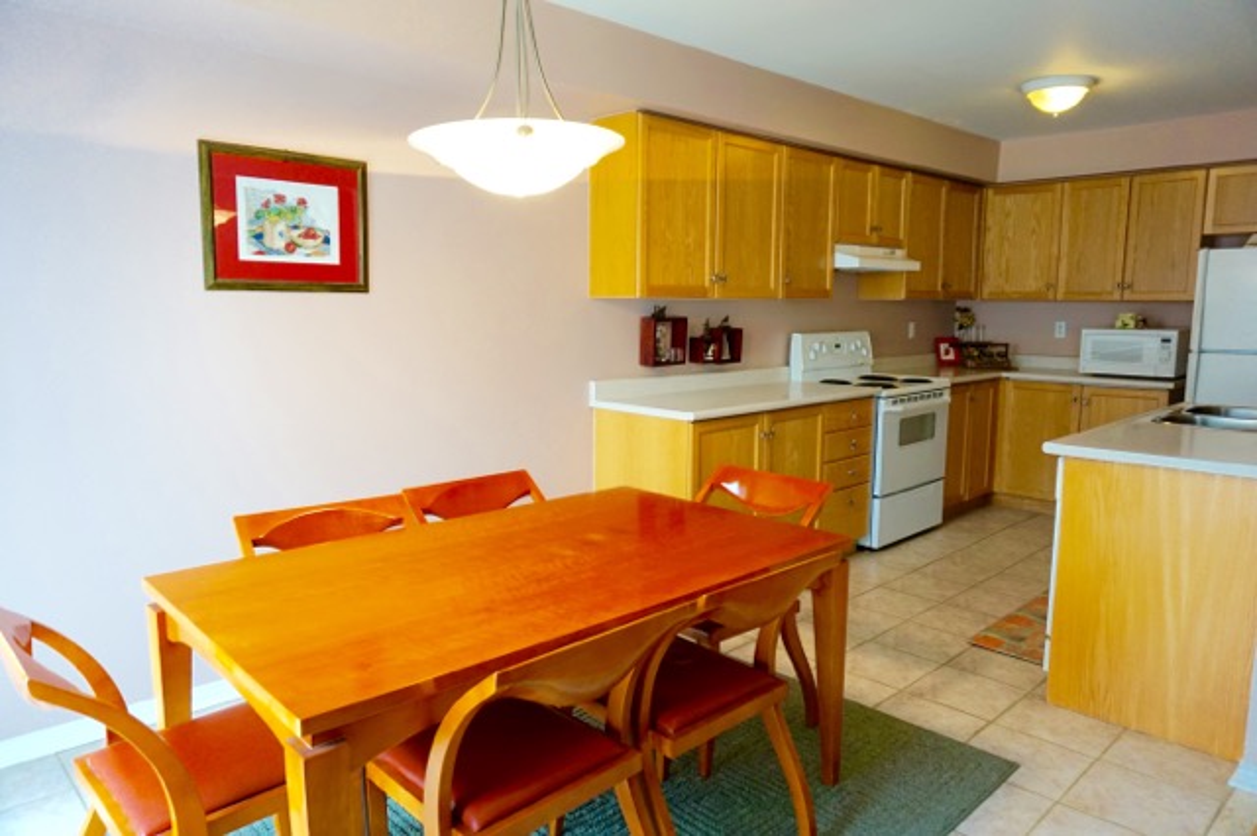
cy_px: 418
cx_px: 628
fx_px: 838
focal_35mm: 24
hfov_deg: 73.8
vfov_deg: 53.1
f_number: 4
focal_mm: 16
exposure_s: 1/160
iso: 640
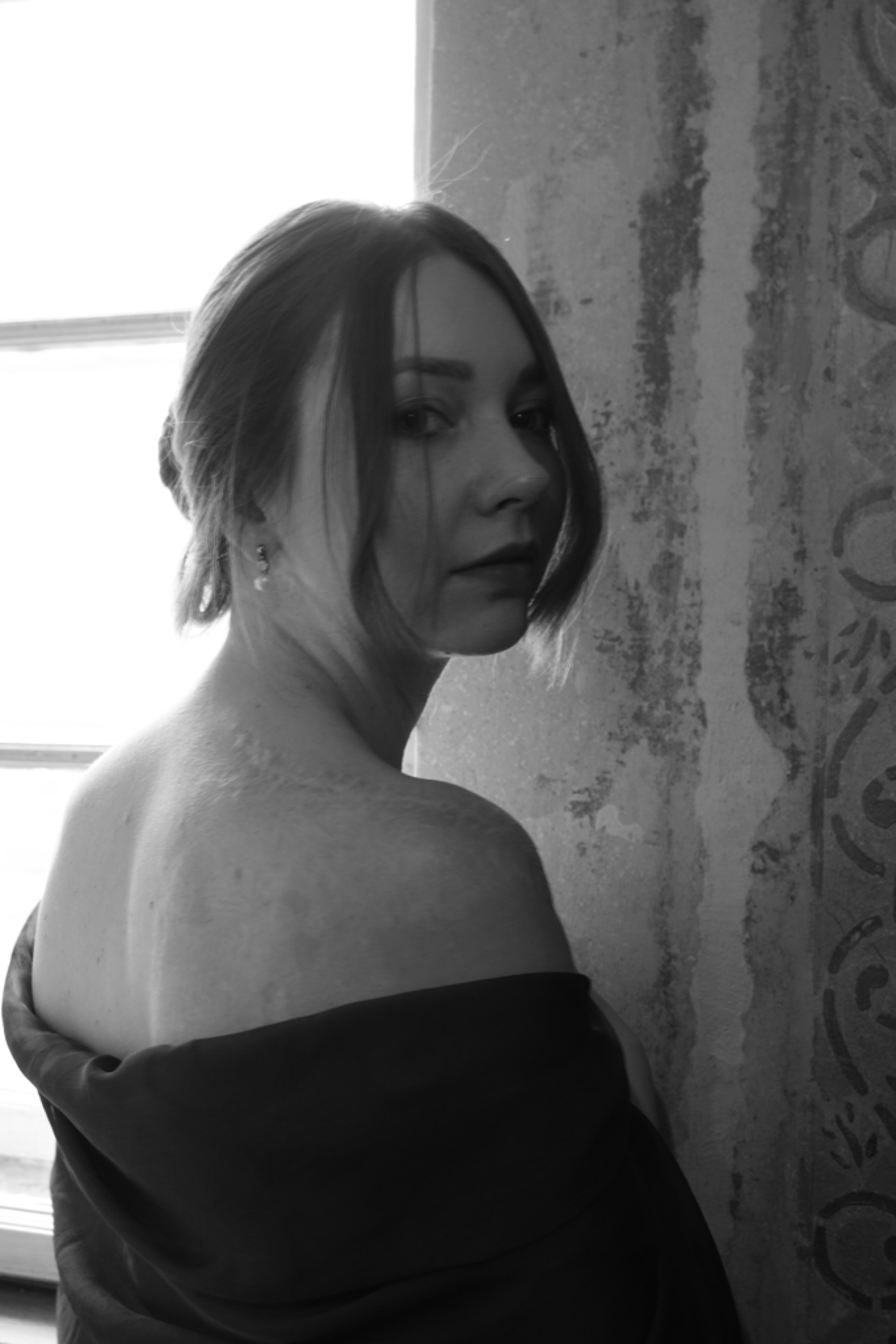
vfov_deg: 42.3
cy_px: 672
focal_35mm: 46
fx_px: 1735
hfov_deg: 29.0
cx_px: 448
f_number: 5
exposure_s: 1/8
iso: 400
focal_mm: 31
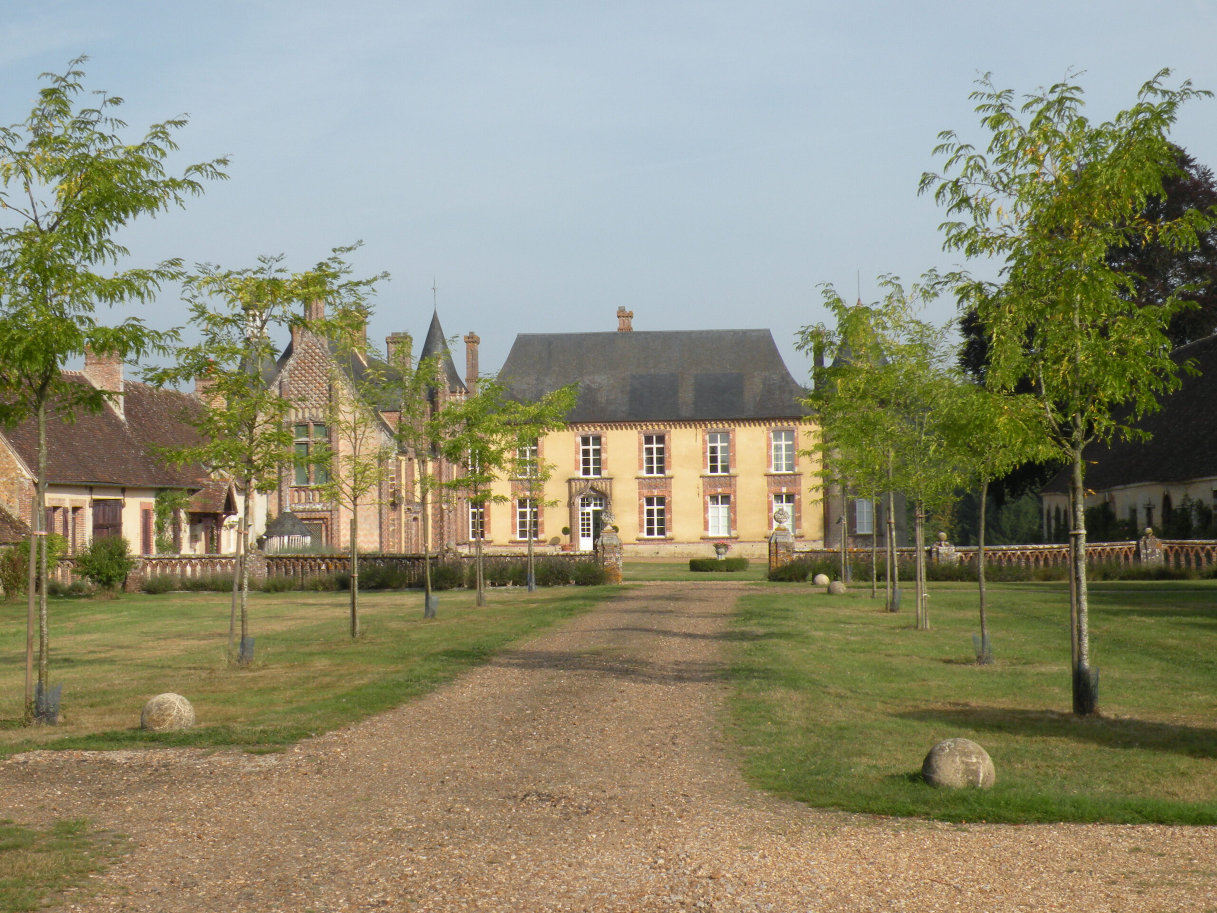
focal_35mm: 56
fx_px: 1969
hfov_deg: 34.3
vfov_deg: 26.1
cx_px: 608
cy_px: 456
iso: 64
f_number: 6.3
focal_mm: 9.8
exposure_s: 1/240
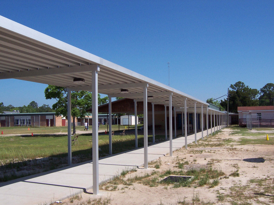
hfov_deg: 51.4
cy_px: 102
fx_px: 285
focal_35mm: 36
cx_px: 137
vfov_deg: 39.7
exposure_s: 1/750
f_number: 5.6
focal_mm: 5.6
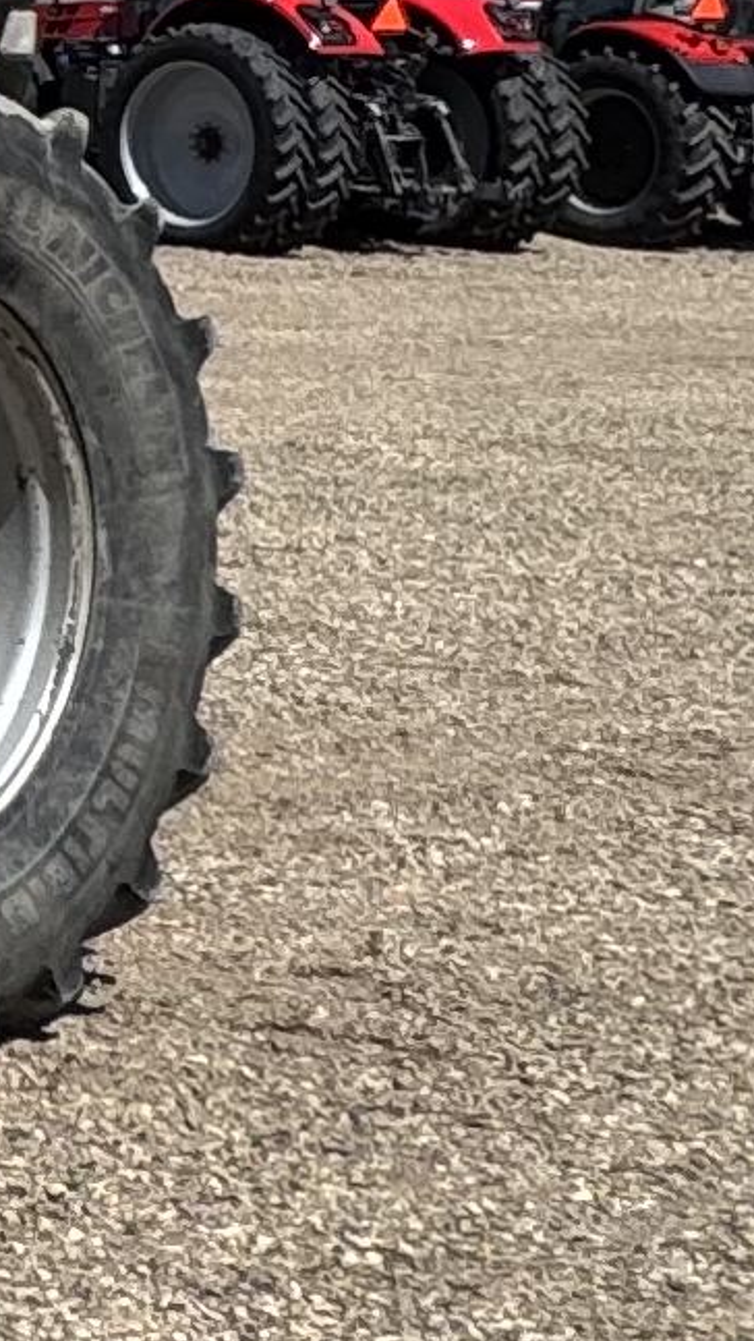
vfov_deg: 21.8
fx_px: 3376
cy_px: 89
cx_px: -1651
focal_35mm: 95
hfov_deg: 9.4
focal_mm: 2.22
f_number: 2.2
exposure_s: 1/1370
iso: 40
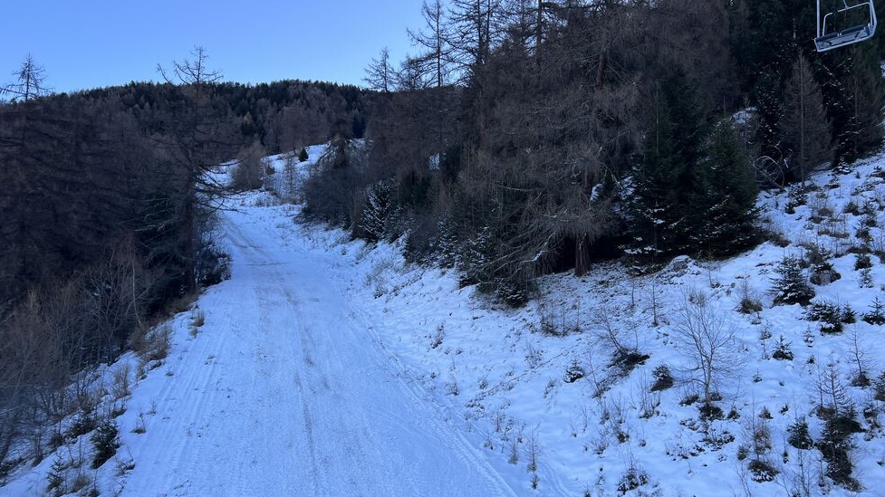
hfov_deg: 66.1
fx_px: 680
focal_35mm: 29
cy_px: 287
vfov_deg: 40.0
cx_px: 450
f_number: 1.5
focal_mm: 5.7
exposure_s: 1/728
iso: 50
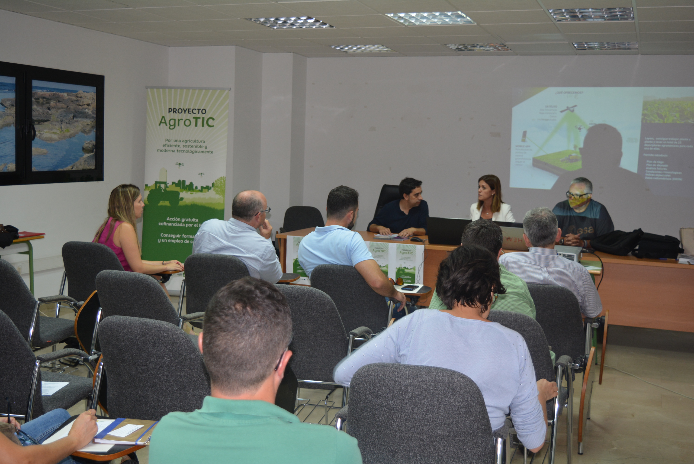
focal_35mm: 42
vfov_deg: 31.9
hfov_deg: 46.4
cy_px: 232
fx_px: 810
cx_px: 347
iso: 450
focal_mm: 28
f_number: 4.2
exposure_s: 1/60
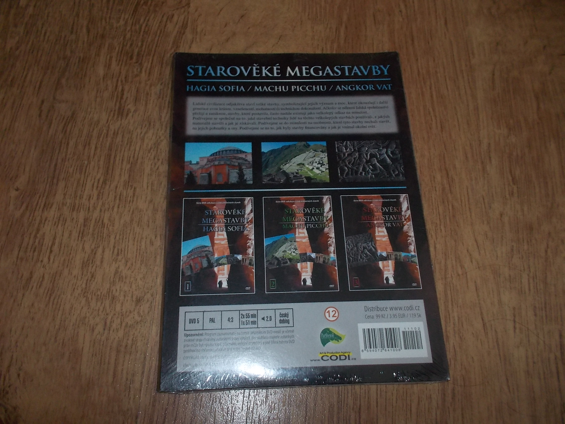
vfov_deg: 48.2
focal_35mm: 29
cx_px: 282
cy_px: 212
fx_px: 473
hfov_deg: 61.7
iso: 200
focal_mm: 4.1
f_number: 3.3
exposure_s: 1/30
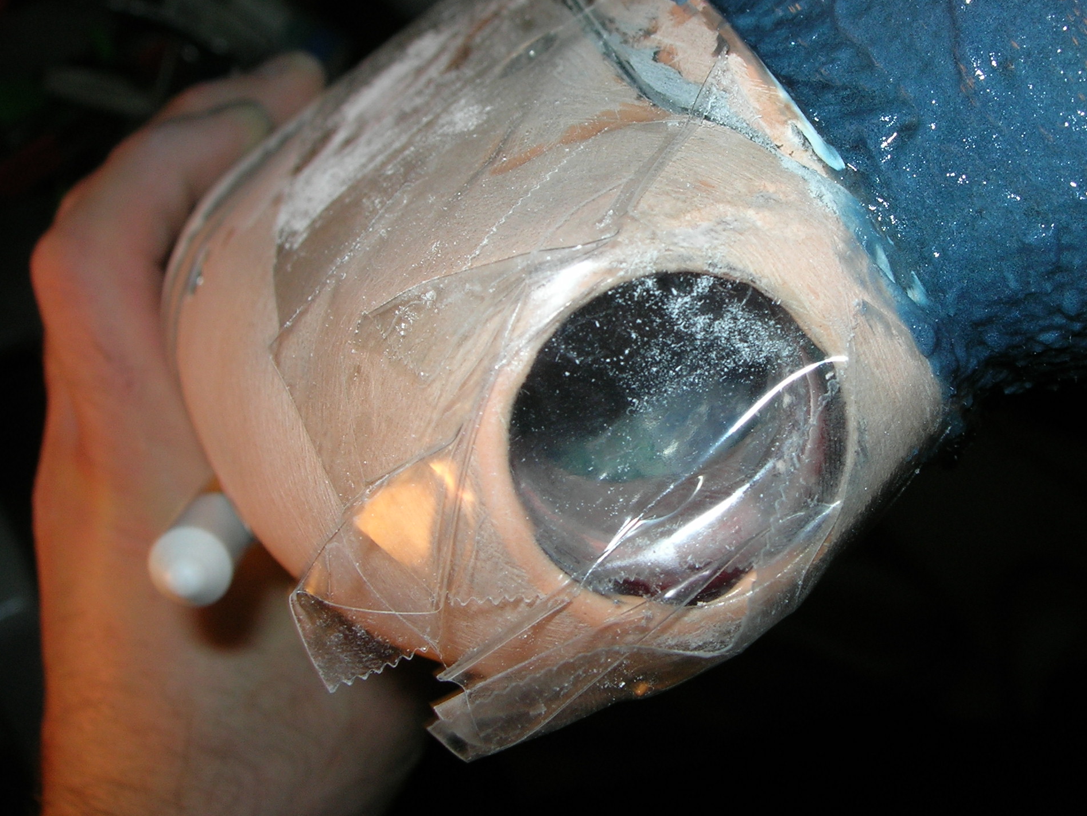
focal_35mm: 52
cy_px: 277
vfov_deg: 27.9
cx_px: 715
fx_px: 1633
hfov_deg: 36.5
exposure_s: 1/60.1
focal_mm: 7.8
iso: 64
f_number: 4.8
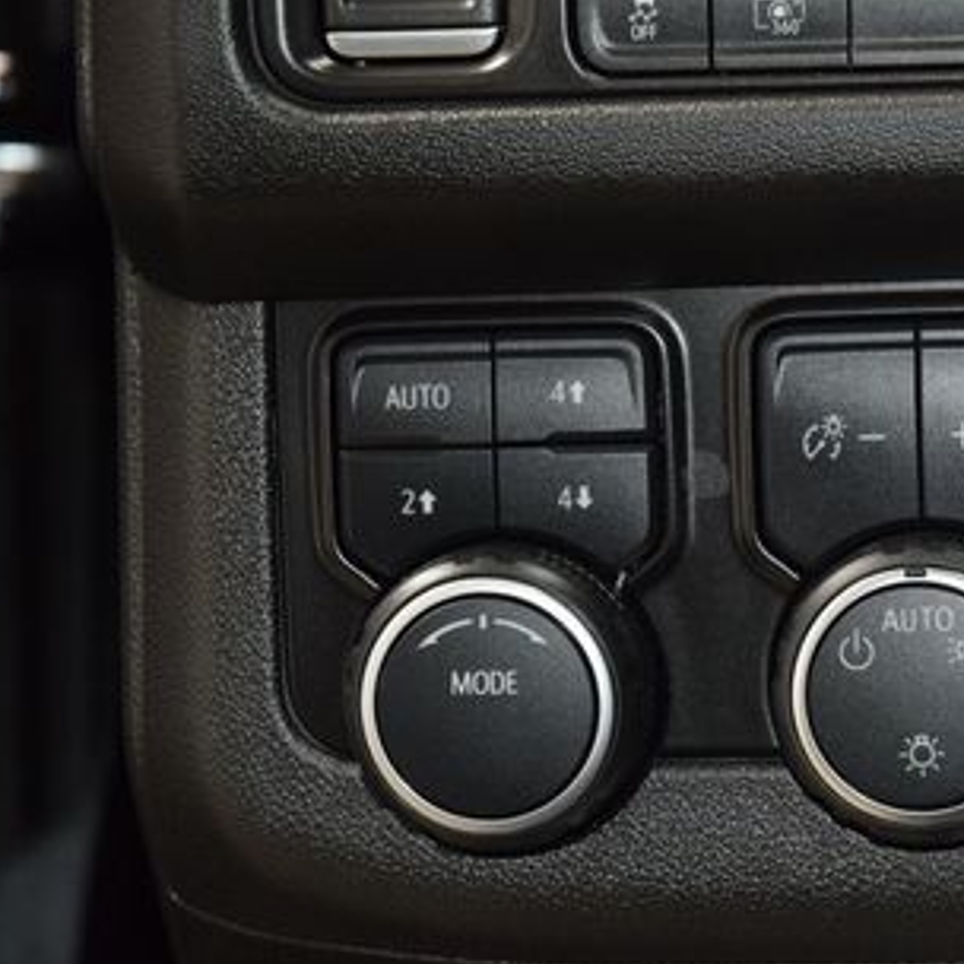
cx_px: 923
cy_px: 420
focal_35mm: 188
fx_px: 5923
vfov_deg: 9.3
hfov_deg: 9.3
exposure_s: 1/25
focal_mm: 70
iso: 1800
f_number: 4.5
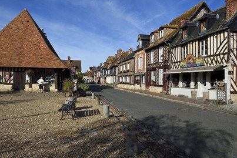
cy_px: 77
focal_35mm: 25
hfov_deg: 71.5
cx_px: 114
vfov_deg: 51.3
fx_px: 165
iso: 200
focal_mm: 24
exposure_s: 1/320
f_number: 14
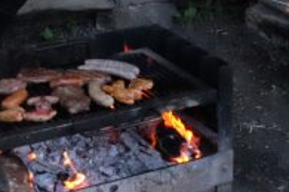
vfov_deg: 11.6
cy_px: -66
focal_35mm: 115
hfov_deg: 17.8
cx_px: 147
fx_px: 923
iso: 6400
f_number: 9
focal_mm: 18.5
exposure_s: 1/450
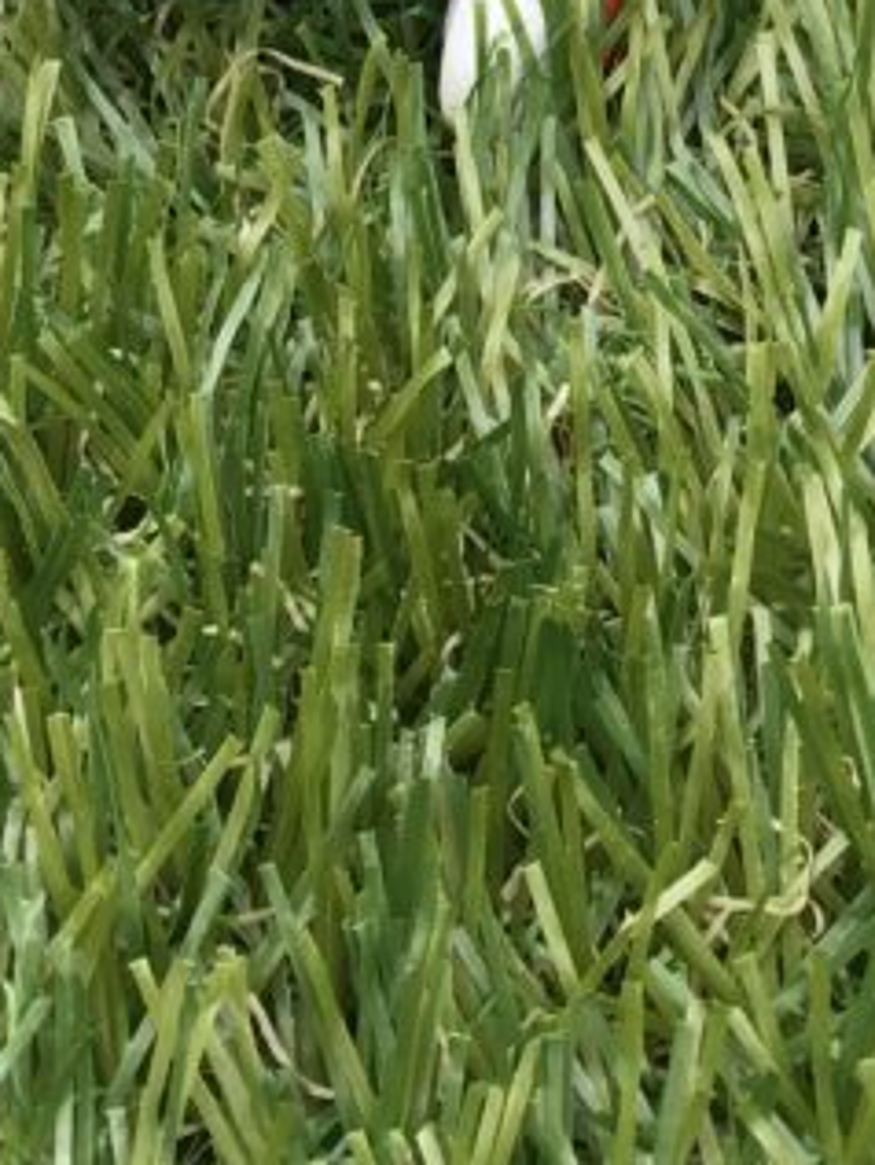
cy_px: -687
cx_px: 540
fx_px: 3368
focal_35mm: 100
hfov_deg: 14.8
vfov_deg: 17.3
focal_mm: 3.3
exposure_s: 1/100
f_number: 2.4
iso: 25
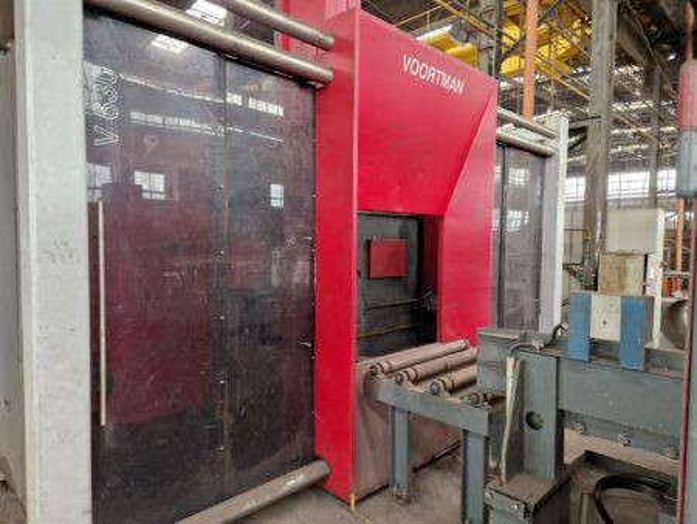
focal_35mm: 23
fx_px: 463
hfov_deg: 73.9
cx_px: 348
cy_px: 262
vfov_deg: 58.9
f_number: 1.8
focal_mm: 5.4
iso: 500
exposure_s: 1/100
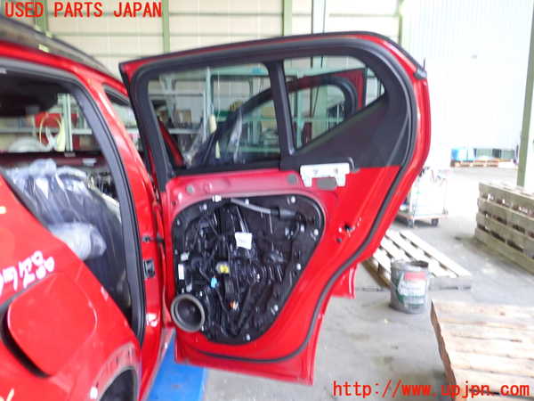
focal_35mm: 30
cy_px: 200
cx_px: 267
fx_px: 463
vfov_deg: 46.8
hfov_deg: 60.0
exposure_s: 1/30
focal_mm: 5.4
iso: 250
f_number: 2.3
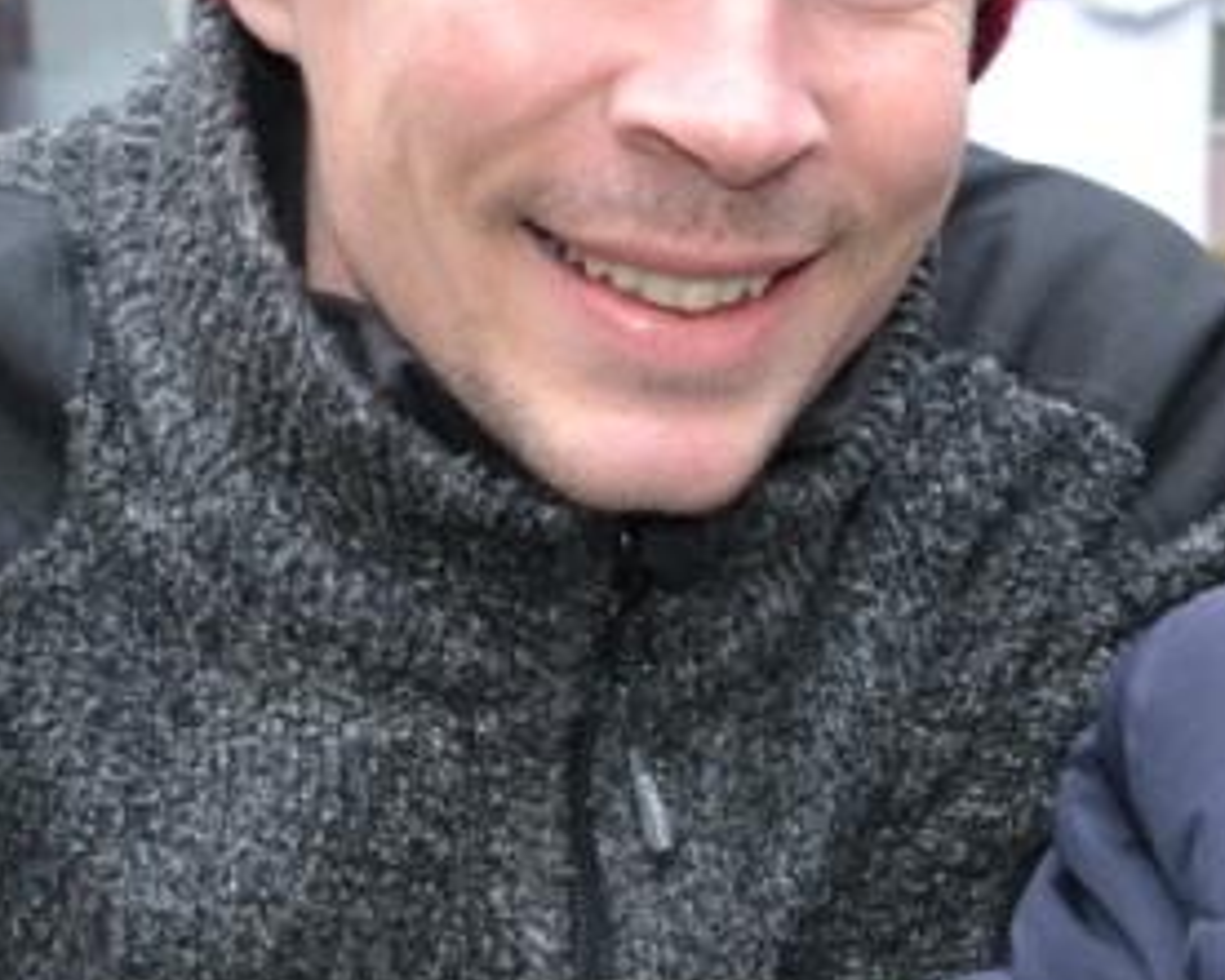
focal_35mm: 94
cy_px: 641
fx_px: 3409
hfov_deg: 19.3
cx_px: 1438
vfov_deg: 16.3
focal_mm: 18
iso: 400
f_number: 4
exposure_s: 1/60
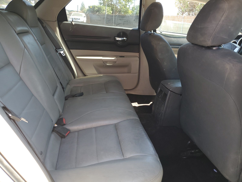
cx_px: 121
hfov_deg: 67.3
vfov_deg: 53.1
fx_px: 182
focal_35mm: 26
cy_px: 91
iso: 50
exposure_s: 1/120
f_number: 1.5
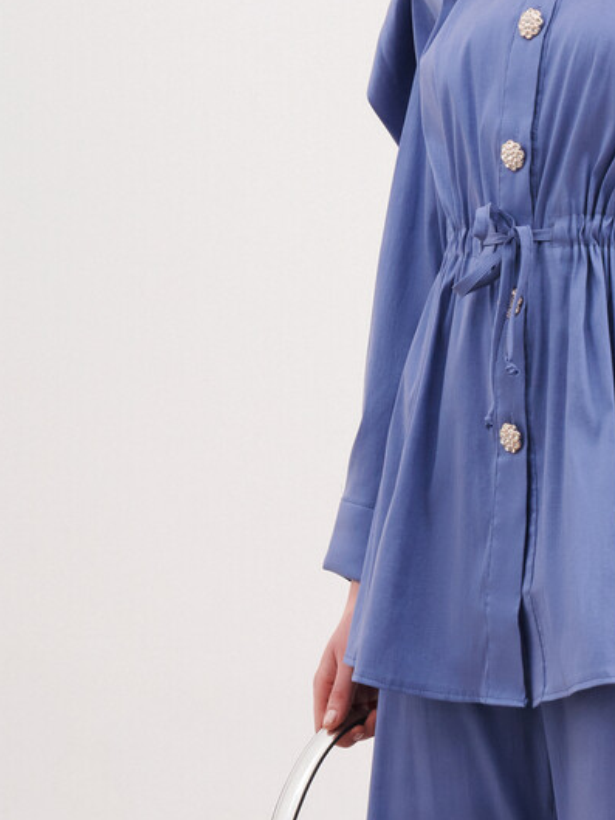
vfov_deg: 10.2
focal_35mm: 193
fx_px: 4570
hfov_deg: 7.7
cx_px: 612
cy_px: 580
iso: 400
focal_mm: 59
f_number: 11
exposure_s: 1/160
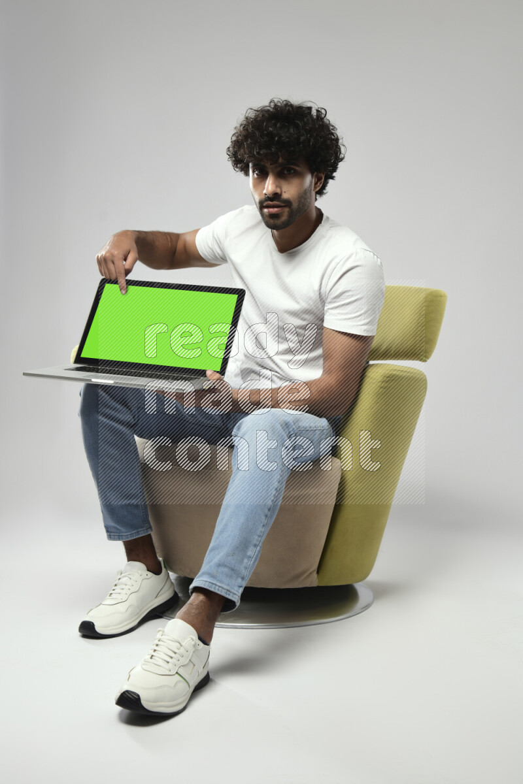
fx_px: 1002
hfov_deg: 29.2
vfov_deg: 42.7
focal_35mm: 46
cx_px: 262
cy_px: 392
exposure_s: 1/125
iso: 400
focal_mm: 46
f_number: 5.6
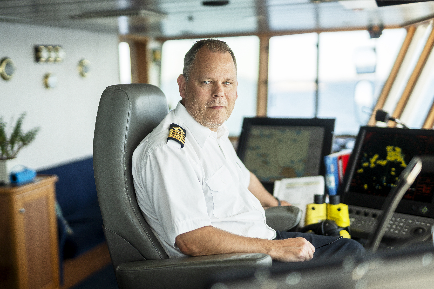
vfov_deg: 27.0
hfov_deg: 39.6
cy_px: 144
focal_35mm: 50
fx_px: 603
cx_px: 217
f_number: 1.4
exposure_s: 1/2500
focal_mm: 50
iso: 200
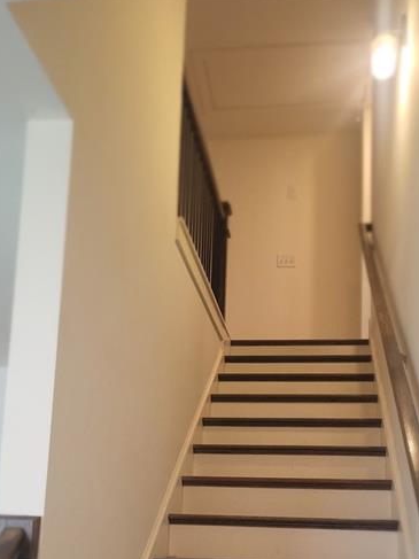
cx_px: 212
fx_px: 662
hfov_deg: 35.1
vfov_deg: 43.9
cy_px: 434
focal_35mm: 41
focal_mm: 5.4
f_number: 1.8
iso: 125
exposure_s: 1/60
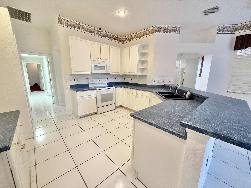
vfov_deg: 85.7
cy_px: 94
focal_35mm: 14
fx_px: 102
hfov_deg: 102.1
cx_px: 126
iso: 400
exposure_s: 1/60
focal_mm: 2.22
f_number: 2.2
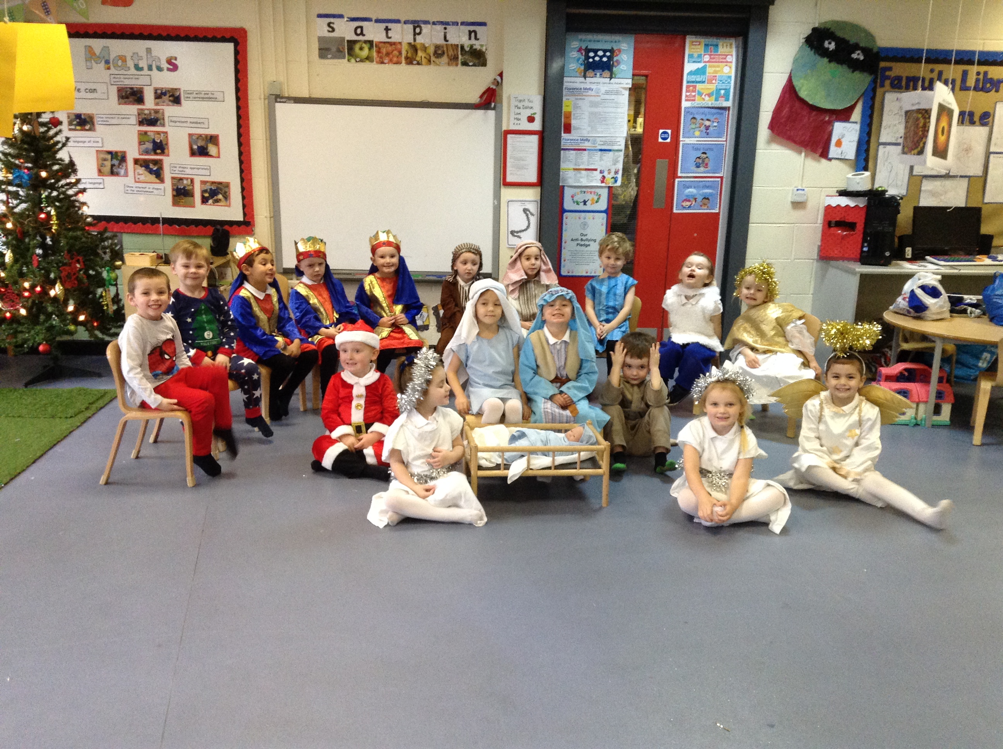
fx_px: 955
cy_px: 374
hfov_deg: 55.4
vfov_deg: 42.8
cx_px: 502
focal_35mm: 33
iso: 125
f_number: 2.4
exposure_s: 1/24
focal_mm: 3.3
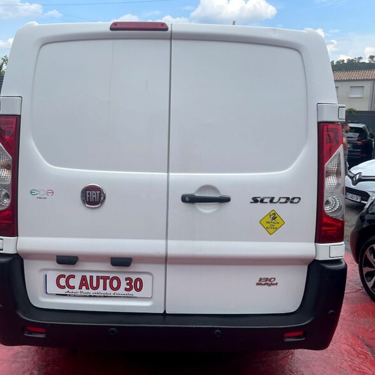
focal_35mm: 31
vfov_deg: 52.5
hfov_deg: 52.3
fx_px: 380
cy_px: 189
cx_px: 159
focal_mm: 4.2
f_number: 1.6
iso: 32
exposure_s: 1/2257
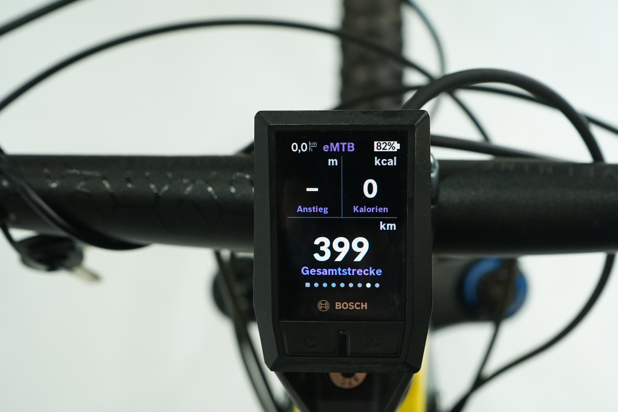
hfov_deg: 44.5
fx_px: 755
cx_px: 336
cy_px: 260
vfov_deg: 30.4
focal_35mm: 44
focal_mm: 34
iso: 1600
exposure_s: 1/200
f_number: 5.6
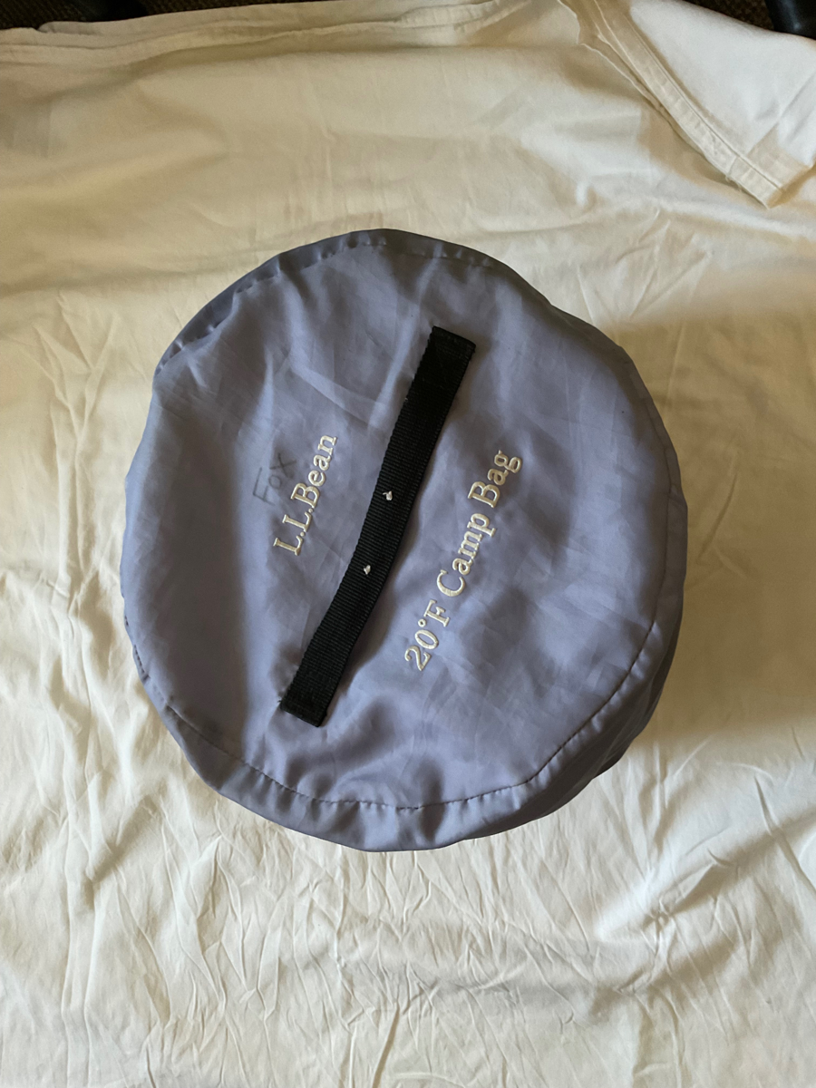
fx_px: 911
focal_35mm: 29
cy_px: 544
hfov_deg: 48.2
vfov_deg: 61.7
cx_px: 408
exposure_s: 1/40
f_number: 1.8
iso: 200
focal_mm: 3
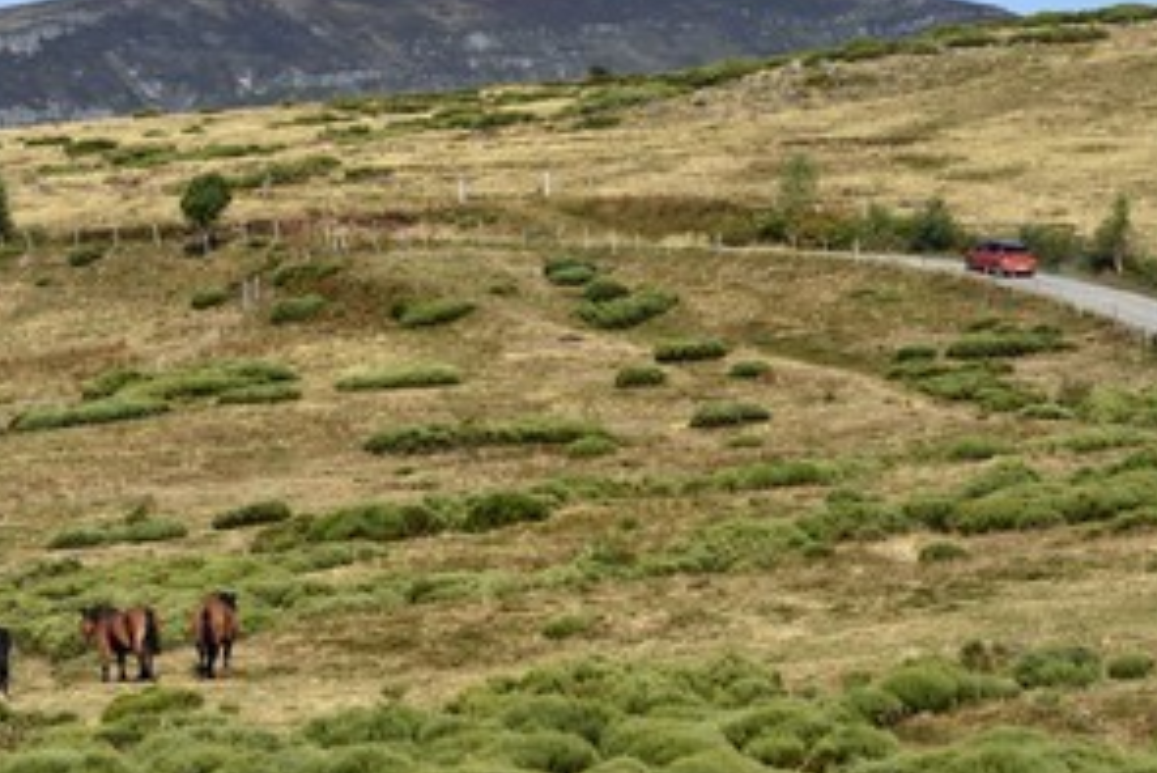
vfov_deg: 5.2
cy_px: 365
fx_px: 8456
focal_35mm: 263
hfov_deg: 7.8
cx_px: 467
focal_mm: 185
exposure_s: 1/320
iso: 200
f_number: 9
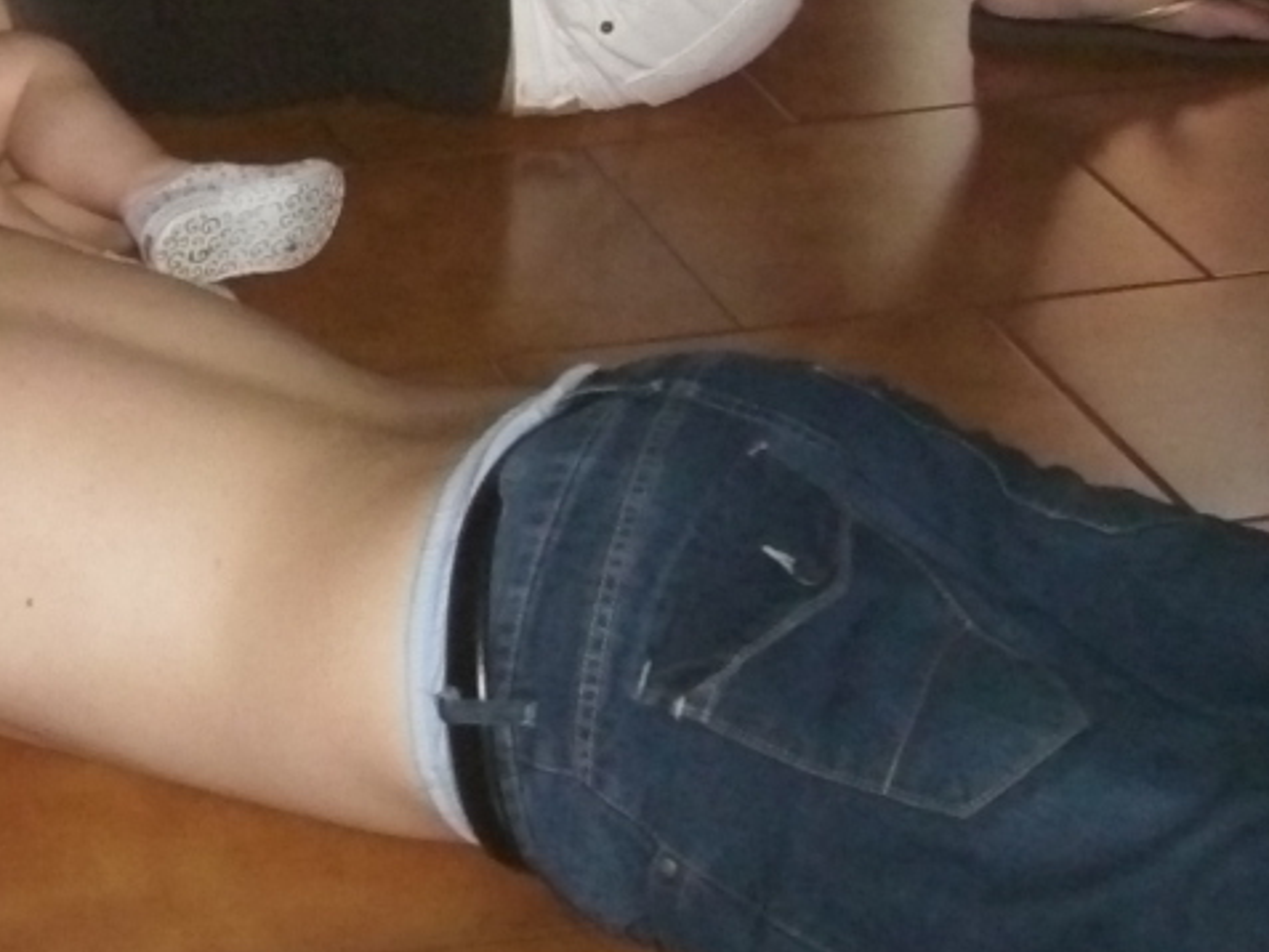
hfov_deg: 17.8
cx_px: -330
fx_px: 3814
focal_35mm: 104
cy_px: -130
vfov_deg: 13.9
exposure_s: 1/30
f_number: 2.8
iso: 200
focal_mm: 6.2
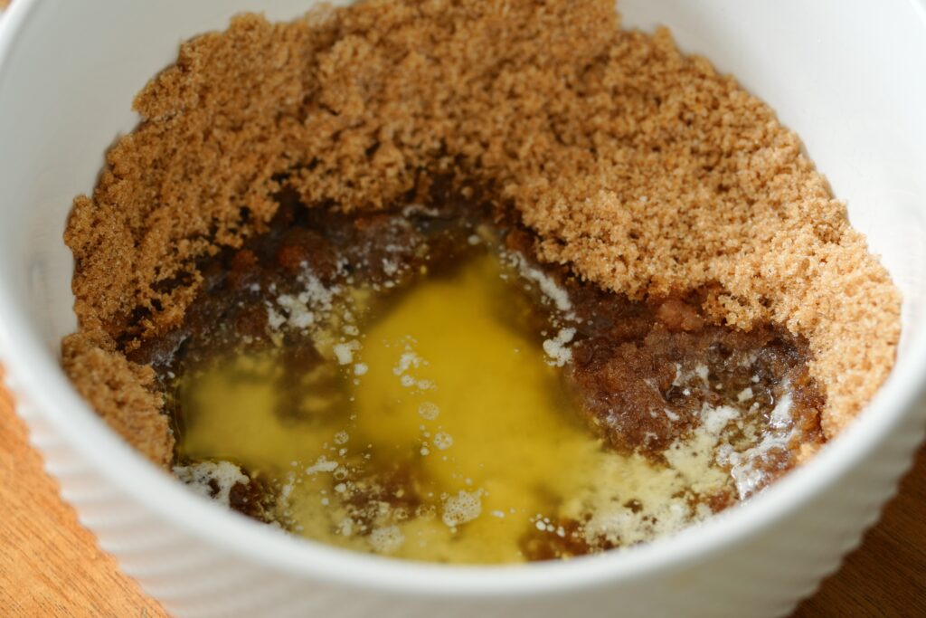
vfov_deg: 16.3
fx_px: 2161
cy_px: 309
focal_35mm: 84
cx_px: 463
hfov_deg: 24.2
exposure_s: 1/200
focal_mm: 56
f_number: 2.8
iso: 400
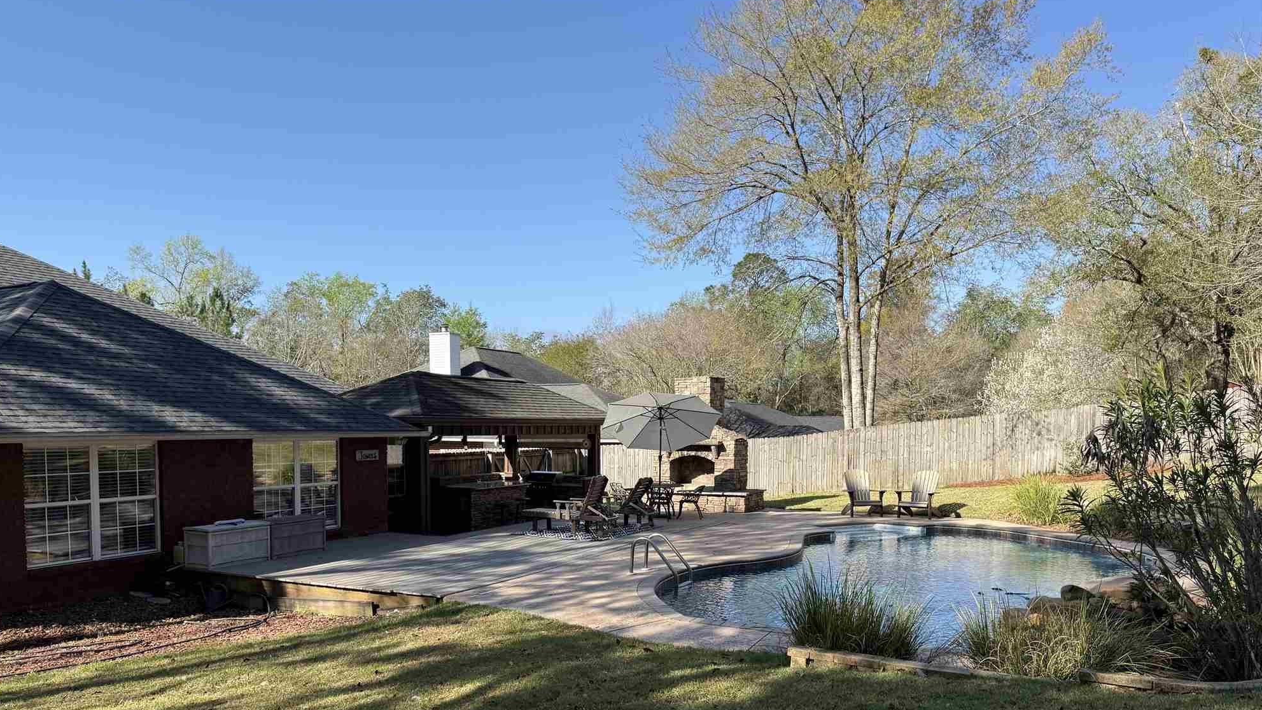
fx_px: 904
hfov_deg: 69.8
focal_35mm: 27
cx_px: 613
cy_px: 480
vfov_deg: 42.3
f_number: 1.78
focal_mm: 6.76
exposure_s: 1/2703
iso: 80
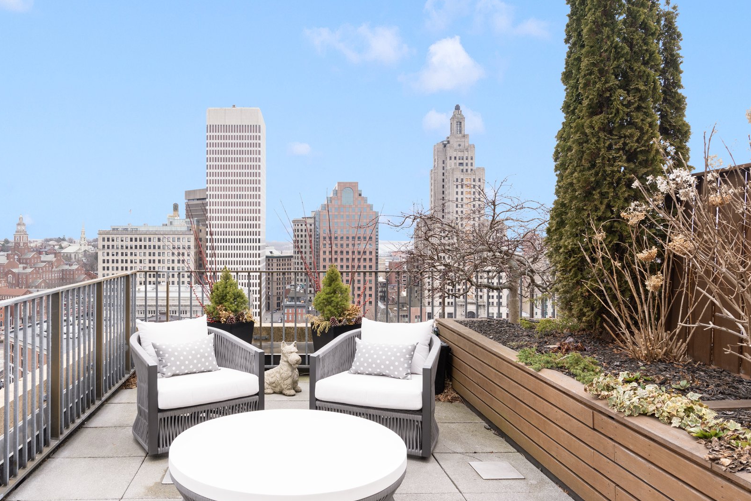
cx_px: 299
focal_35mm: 27
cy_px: 222
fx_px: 563
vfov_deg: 47.8
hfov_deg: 66.7
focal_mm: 21
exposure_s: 1/200
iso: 250
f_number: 7.1
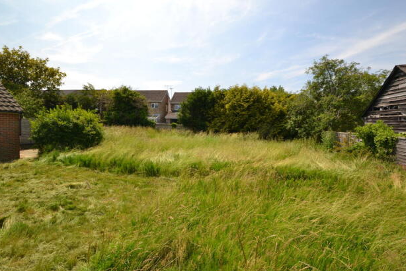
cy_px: 129
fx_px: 181
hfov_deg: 96.7
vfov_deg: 73.8
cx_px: 198
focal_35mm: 16
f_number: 9
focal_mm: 10
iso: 100
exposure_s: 1/200
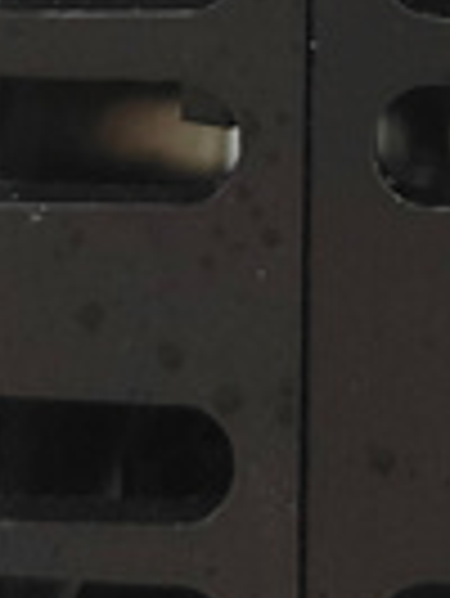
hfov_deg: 12.5
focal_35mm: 115
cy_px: -463
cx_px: 567
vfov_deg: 15.0
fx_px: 1990
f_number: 1.9
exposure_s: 1/50
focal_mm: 5.52
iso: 1597
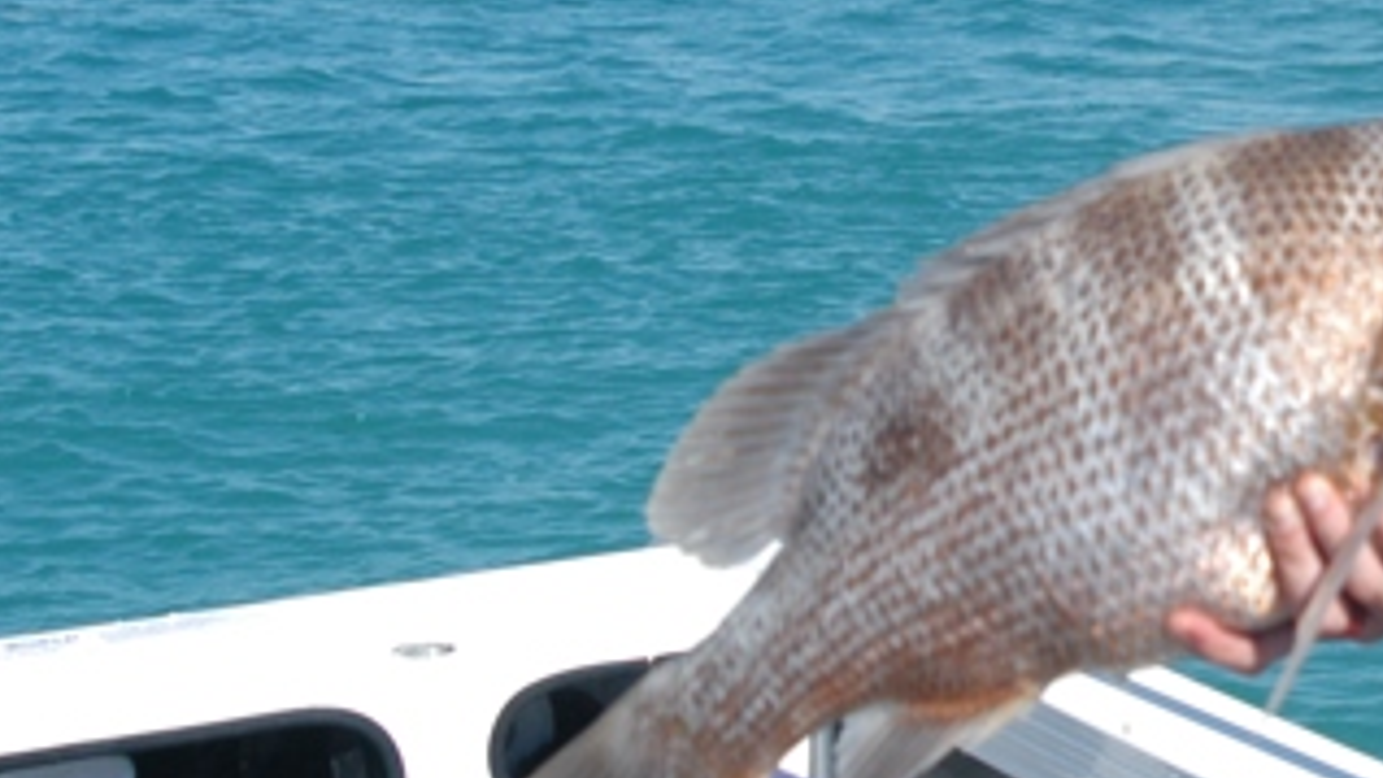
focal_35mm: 104
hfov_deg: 19.9
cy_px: 230
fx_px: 3814
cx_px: 1396
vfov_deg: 11.6
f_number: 6.3
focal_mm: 28
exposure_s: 1/2000
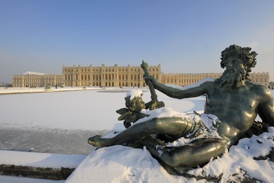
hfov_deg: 90.0
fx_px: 137
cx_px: 137
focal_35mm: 18
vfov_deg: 67.4
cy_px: 92
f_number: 20
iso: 200
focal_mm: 18
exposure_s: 1/60
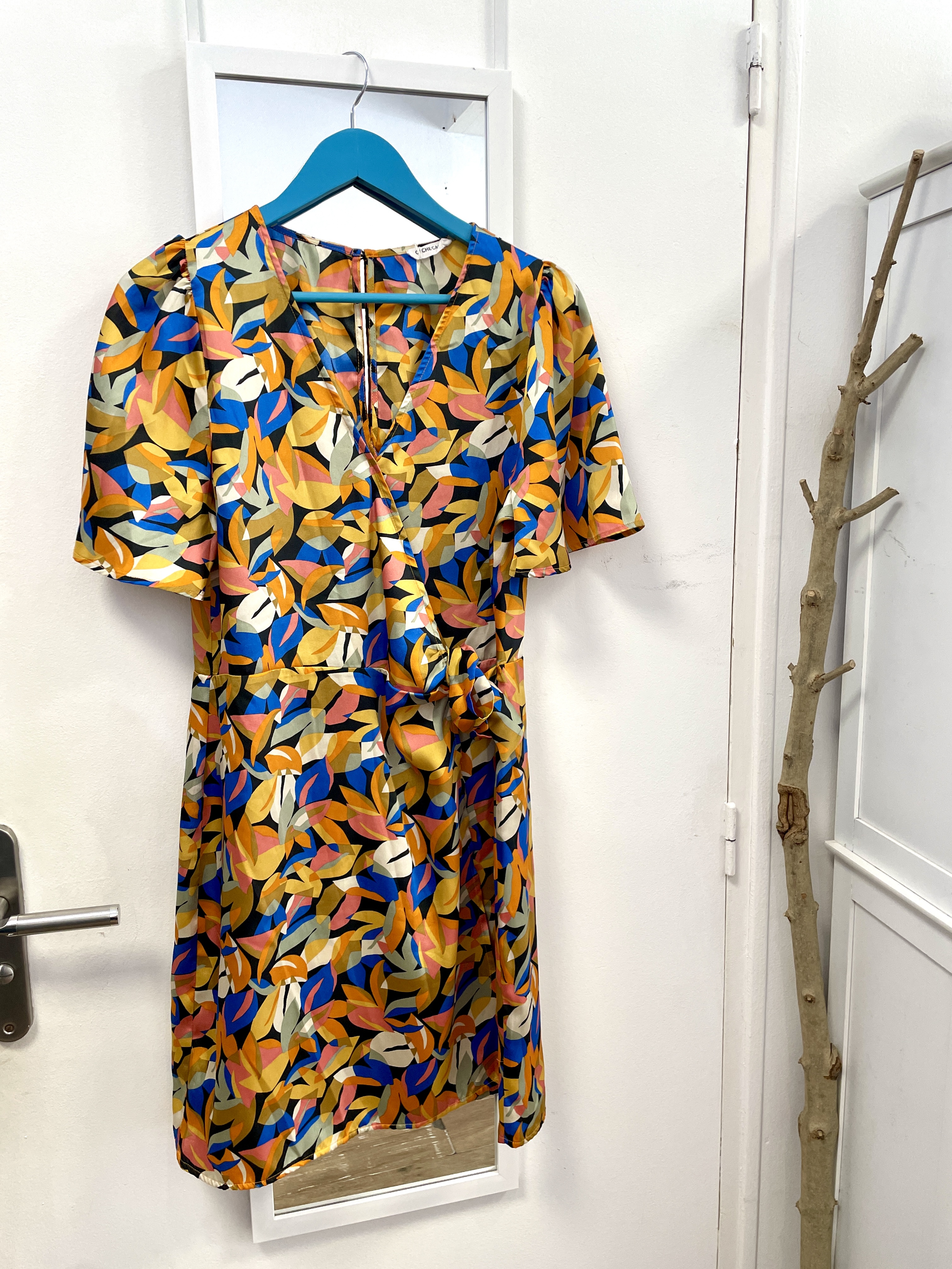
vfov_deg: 67.3
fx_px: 953
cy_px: 634
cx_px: 476
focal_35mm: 26
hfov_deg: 53.1
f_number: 1.6
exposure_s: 1/100
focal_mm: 4.2
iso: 100
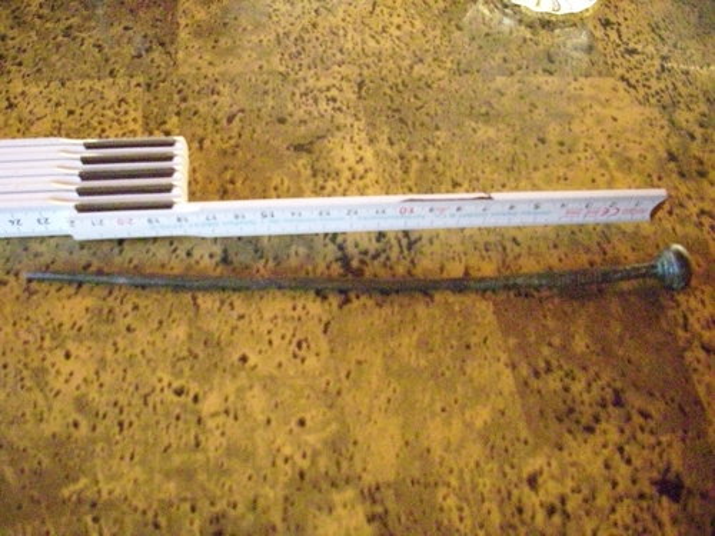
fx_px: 640
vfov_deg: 45.4
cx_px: 358
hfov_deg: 58.4
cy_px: 268
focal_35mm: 31
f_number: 2.8
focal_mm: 6.2
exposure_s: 1/200
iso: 1600
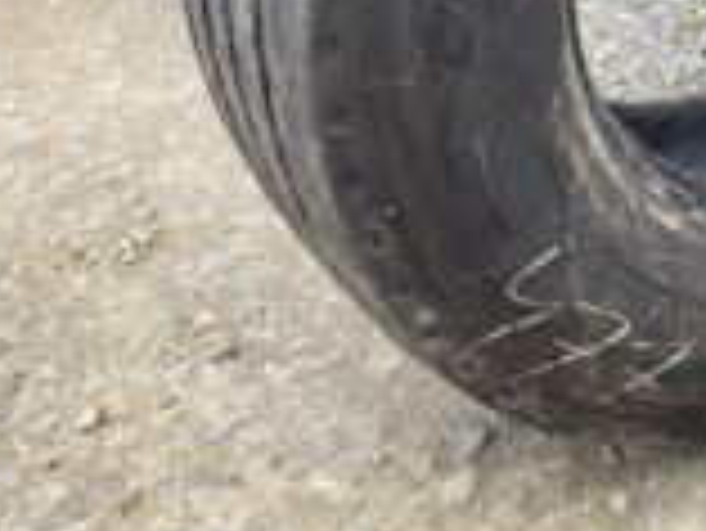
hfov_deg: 26.1
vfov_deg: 19.6
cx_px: 693
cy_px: -88
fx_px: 1449
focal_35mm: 71
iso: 32
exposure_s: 1/262
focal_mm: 4.25
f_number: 1.8
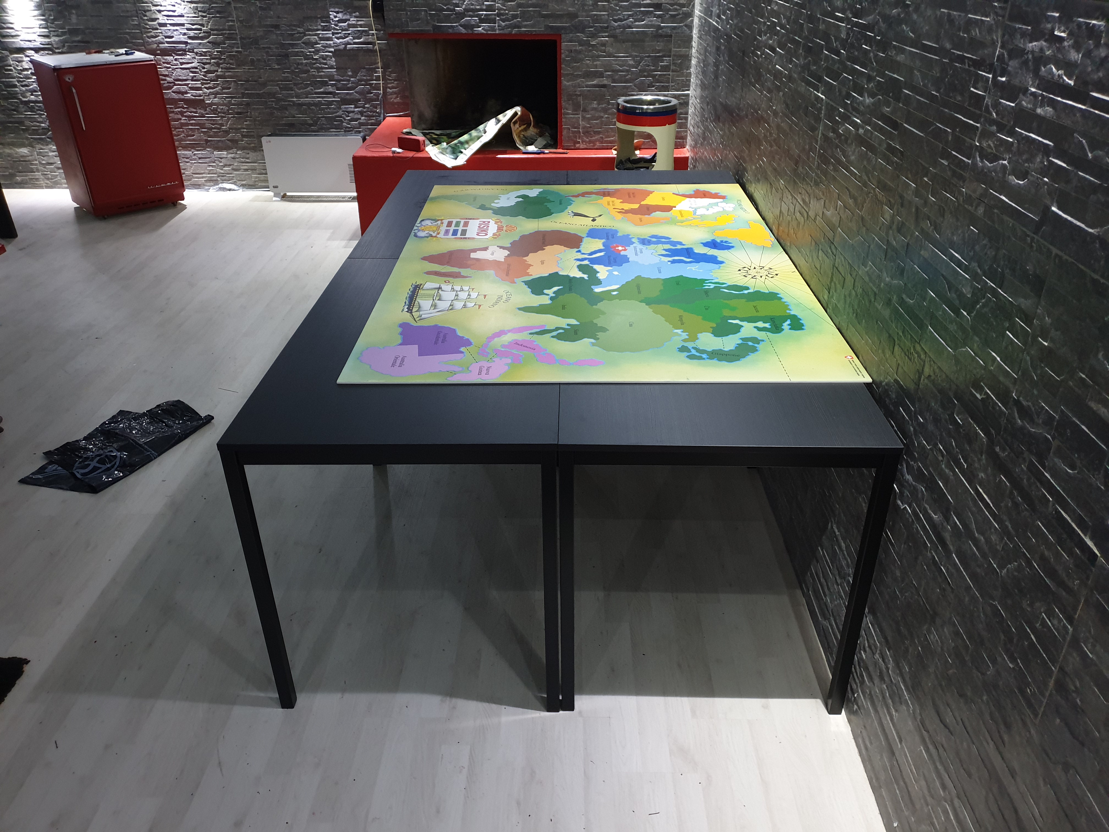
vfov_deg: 53.1
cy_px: 416
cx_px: 554
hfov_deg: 67.3
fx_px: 833
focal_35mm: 26
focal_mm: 4.3
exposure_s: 1/11
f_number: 1.5
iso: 250
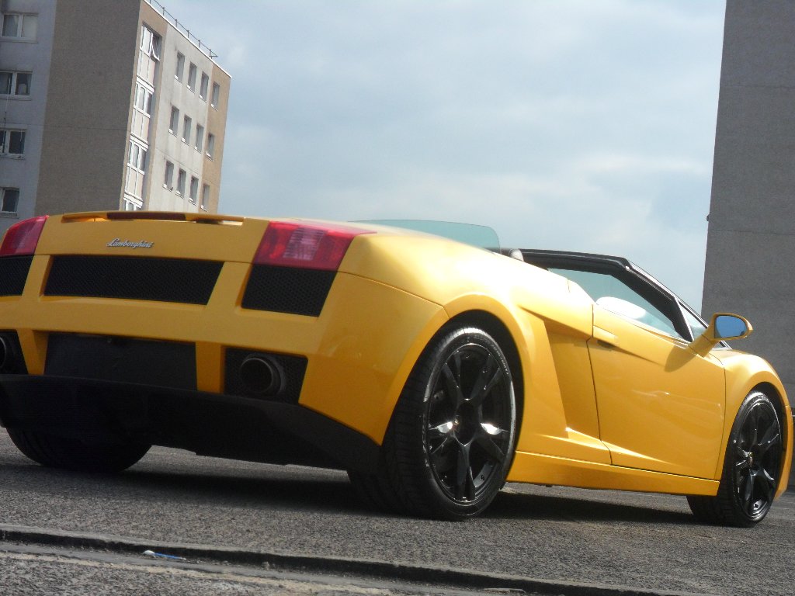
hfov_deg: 30.7
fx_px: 1447
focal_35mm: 63
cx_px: 398
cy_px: 298
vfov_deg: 23.3
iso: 80
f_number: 5.6
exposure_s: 1/500
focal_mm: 11.2
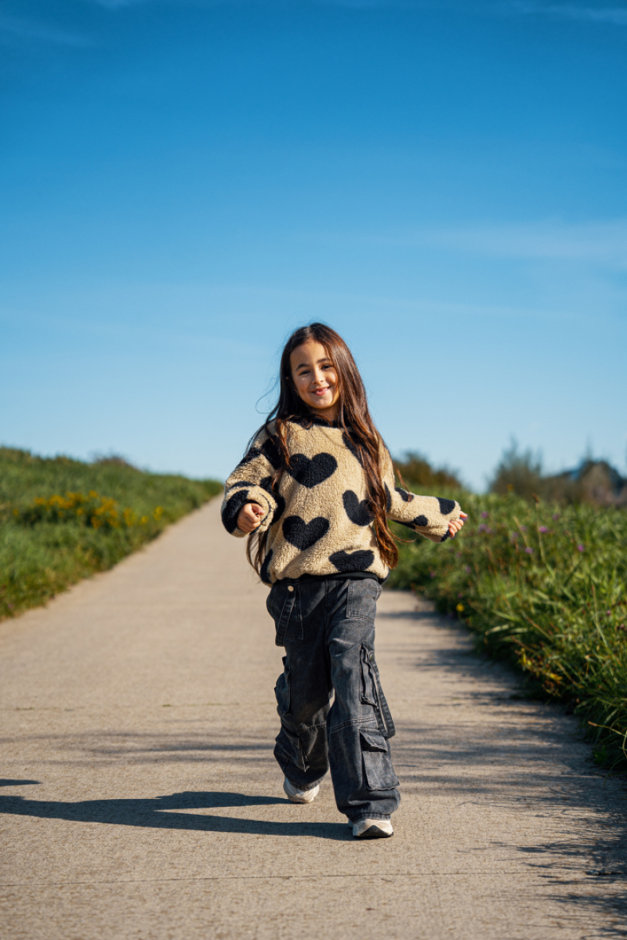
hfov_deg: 19.5
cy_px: 470
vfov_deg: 28.8
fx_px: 1829
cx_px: 314
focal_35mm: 70
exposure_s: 1/2500
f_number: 2.8
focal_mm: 70
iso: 160
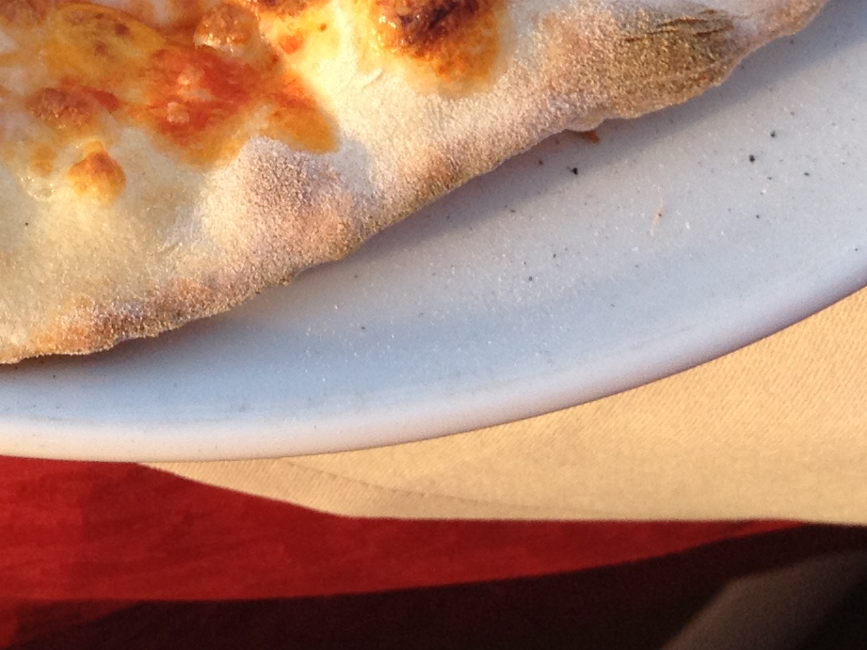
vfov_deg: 11.2
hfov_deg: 15.6
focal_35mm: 124
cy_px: -470
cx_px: -19
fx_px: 3106
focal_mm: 4.28
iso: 64
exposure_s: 1/325
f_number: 2.4
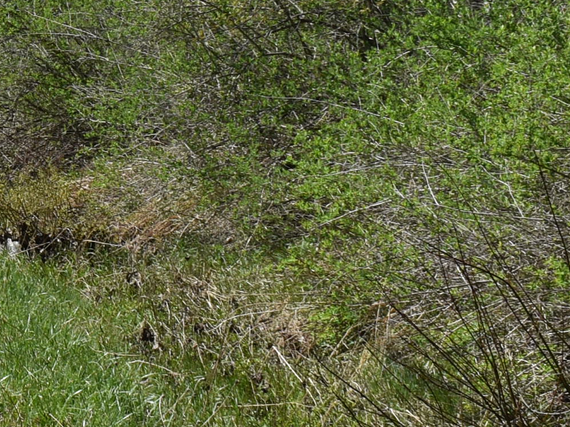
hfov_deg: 10.6
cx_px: -442
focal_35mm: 175
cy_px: 17
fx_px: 2884
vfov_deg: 8.4
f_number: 10
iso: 200
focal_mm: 27
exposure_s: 1/400
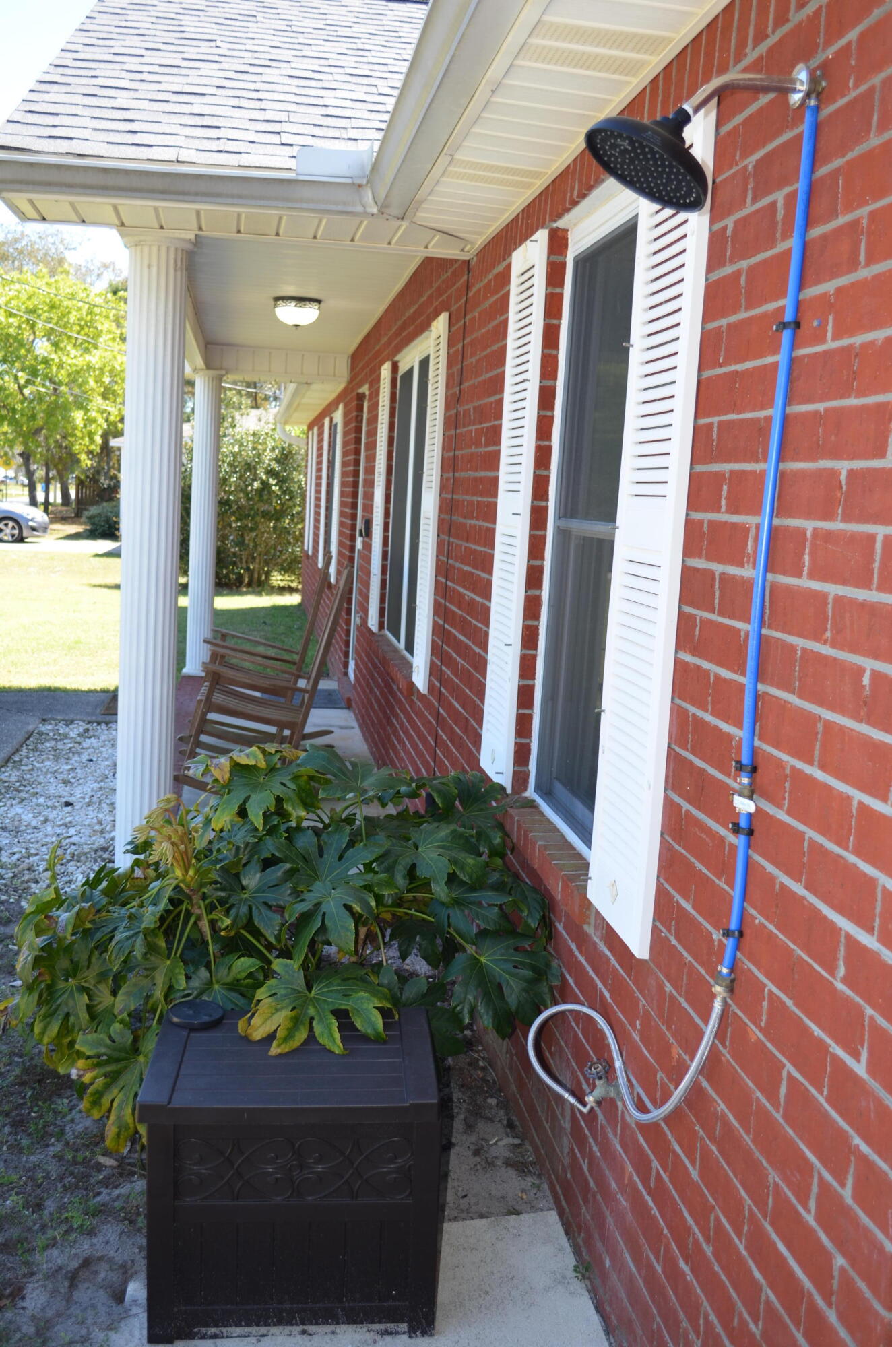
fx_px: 1344
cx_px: 446
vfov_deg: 53.2
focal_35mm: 36
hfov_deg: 36.7
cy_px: 674
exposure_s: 1/200
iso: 160
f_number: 4
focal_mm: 24
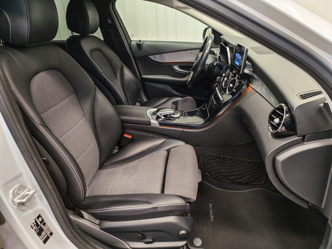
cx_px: 166
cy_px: 124
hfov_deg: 73.9
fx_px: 221
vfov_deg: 58.9
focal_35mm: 23
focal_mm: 5.4
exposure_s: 1/50
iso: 200
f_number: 1.6
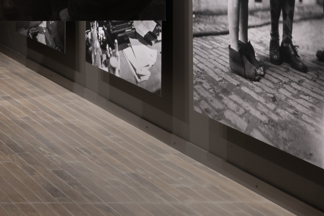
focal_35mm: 96
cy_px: -157
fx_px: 864
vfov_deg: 13.1
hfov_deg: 16.2
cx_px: -331
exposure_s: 4
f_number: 8
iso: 250
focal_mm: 23.5
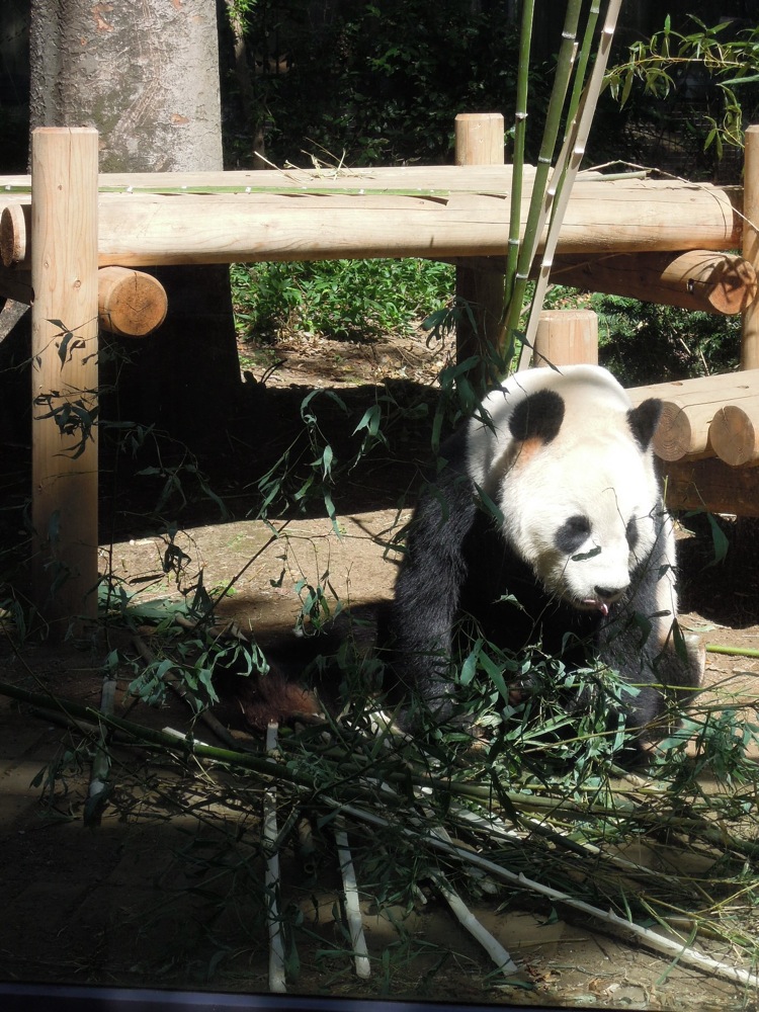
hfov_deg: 14.8
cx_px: 380
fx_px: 2924
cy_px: 506
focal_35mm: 100
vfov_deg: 19.6
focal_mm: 17.9
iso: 160
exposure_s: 1/320
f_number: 4.9
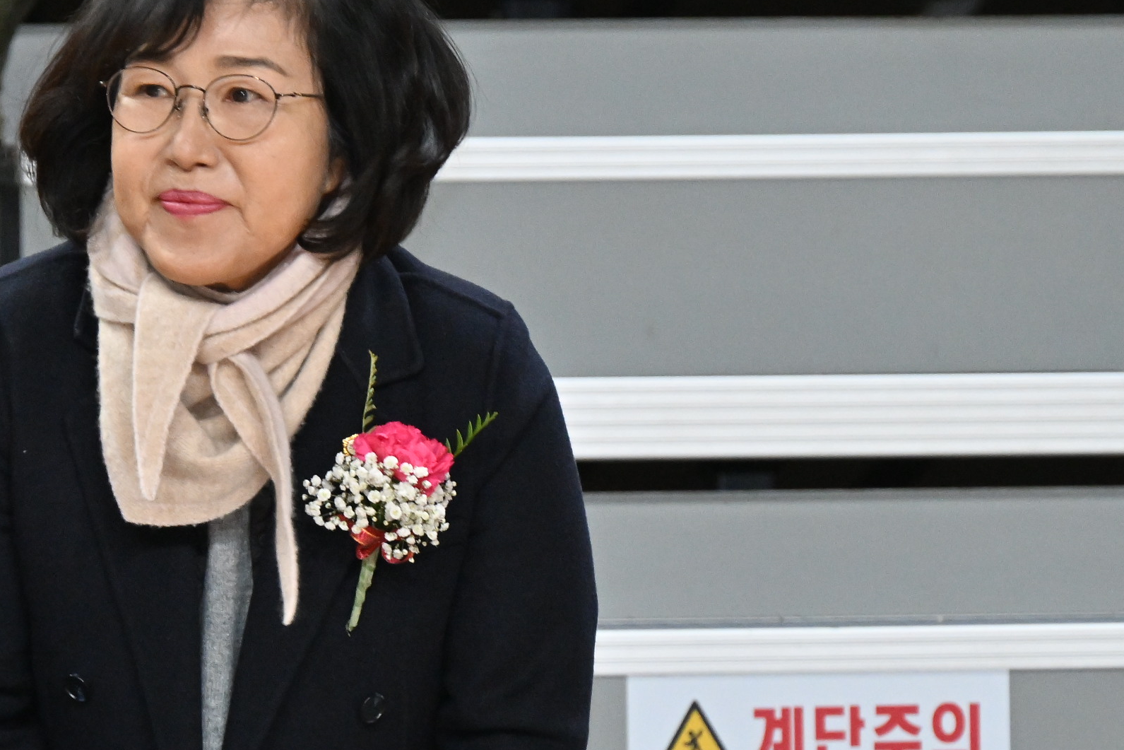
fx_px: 15799
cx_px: 124
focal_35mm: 506
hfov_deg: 4.1
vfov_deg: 2.7
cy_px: 532
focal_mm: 195
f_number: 6.3
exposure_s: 1/250
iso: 3200
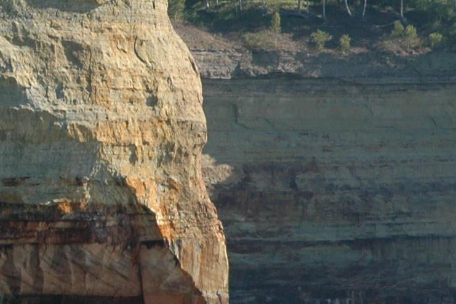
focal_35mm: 341
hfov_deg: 6.0
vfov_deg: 4.0
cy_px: 35
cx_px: -108
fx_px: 4316
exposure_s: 1/320
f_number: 9
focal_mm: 56
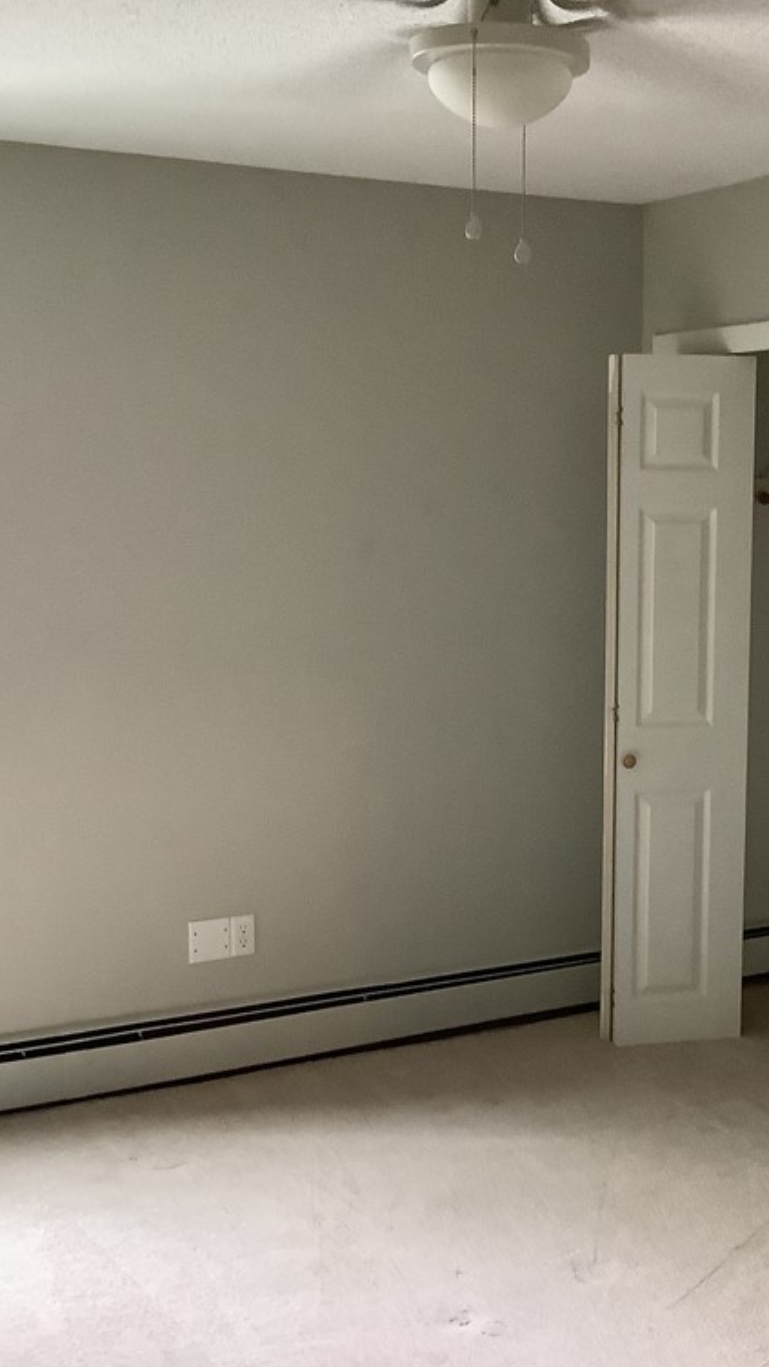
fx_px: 1668
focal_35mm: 46
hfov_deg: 25.7
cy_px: 693
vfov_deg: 44.6
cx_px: 551
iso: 400
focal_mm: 3.3
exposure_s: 1/40
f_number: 2.4
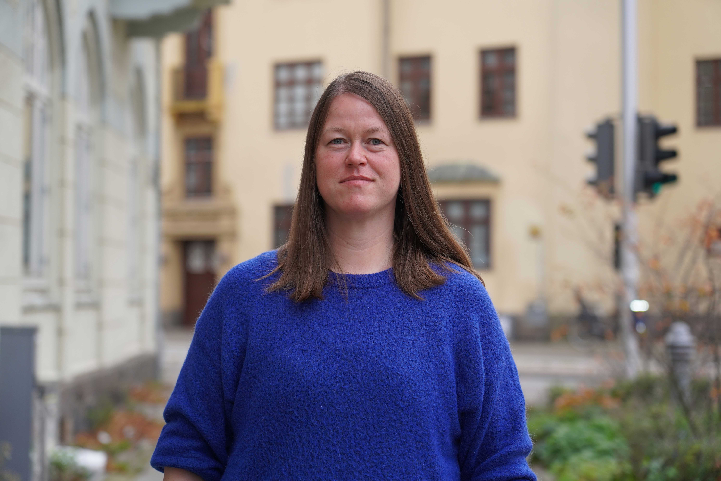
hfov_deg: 20.8
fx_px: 1963
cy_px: 240
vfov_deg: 14.0
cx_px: 360
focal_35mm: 98
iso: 400
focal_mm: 98
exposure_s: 1/160
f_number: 4
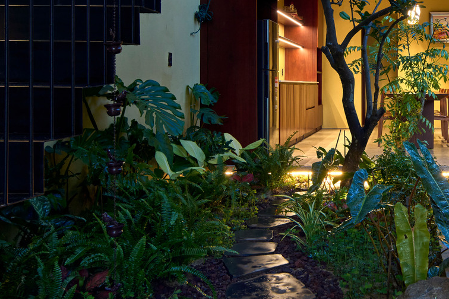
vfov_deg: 27.5
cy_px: -23
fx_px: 561
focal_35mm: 45
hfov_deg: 40.0
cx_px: 415
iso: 125
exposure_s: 1/6
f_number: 9
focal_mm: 17
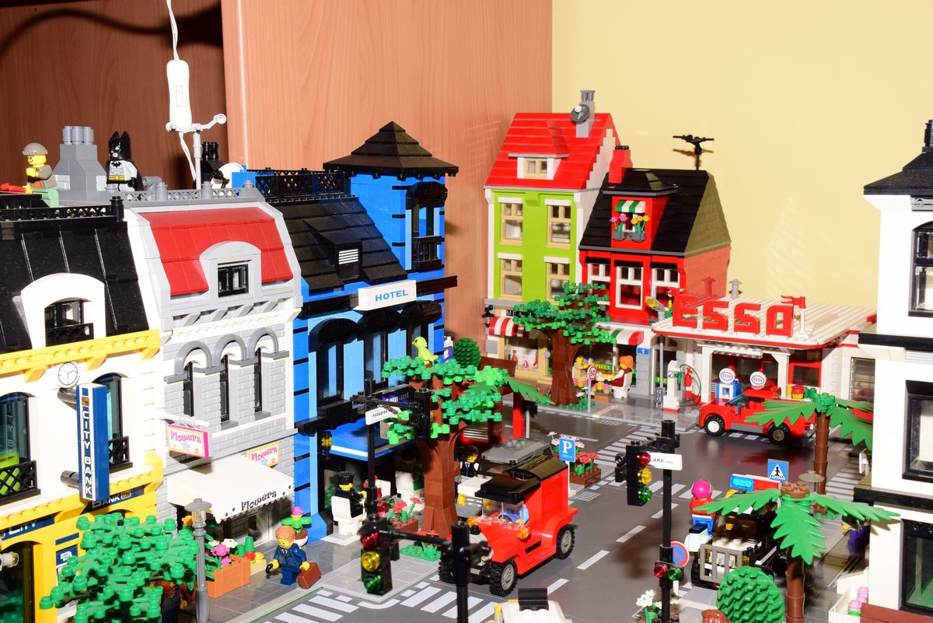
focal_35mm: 45
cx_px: 466
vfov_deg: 29.9
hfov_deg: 43.6
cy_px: 312
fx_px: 1167
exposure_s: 1/60
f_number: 16
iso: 400
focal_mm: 30
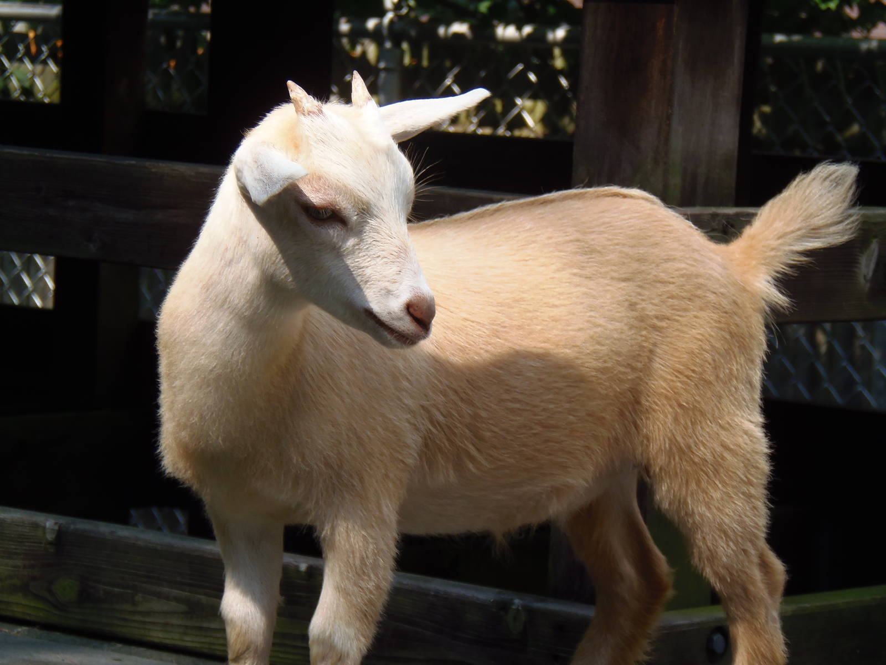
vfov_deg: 10.9
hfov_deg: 14.5
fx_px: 3481
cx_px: 443
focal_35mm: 136
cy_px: 332
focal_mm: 25.2
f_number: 4.7
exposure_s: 1/250
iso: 64
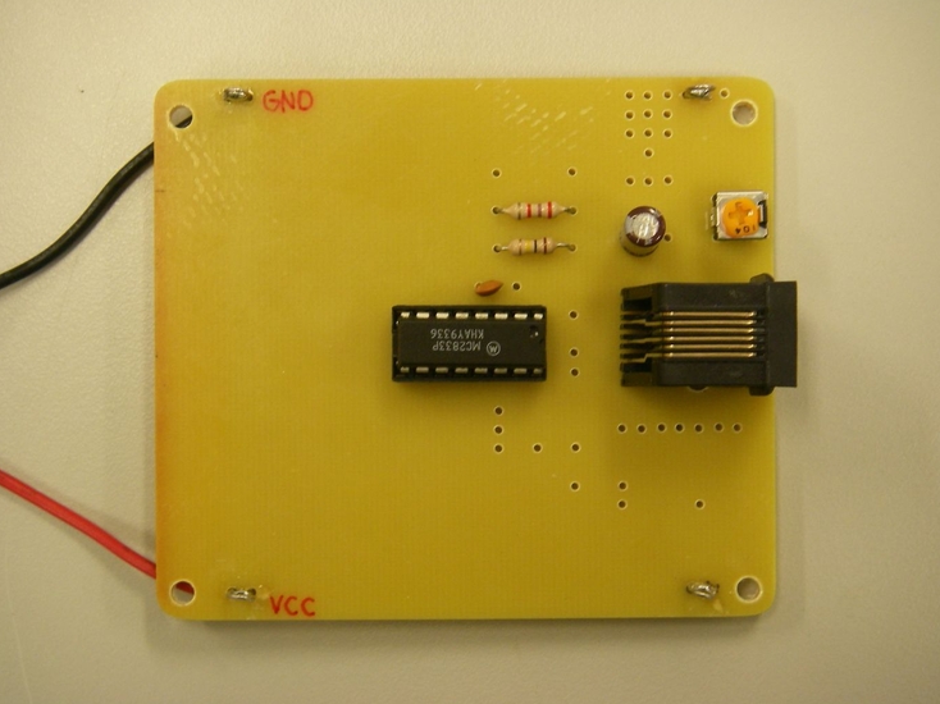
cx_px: 457
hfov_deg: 29.8
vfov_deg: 22.6
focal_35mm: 65
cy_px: 343
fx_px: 1765
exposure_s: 1/20
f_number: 3.7
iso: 200
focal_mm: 10.5
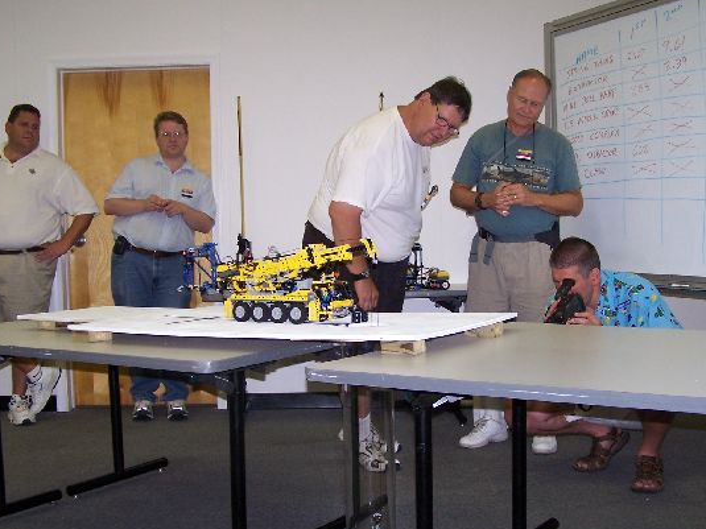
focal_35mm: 46
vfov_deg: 31.5
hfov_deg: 41.2
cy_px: 289
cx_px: 373
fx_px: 938
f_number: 2.8
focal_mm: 6.3
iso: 140
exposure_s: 1/60
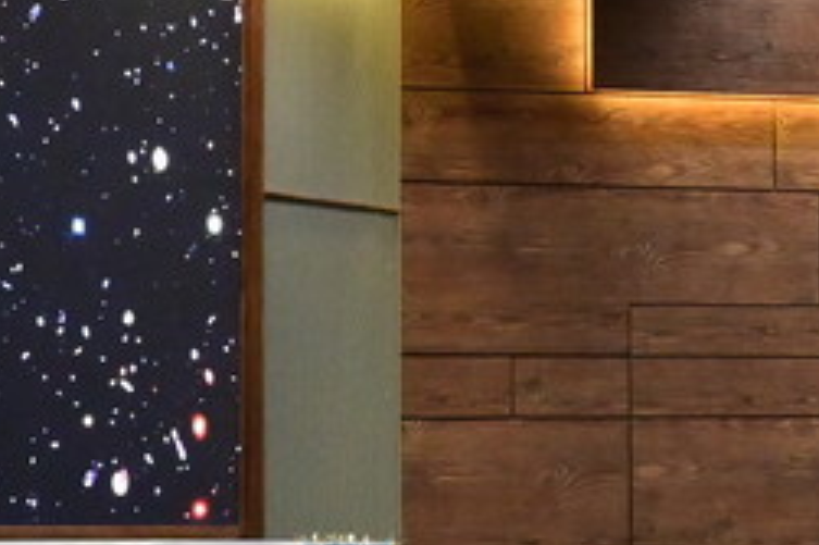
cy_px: 312
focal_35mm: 161
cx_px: 1390
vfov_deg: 8.5
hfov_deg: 12.0
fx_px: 3650
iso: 3200
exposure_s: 1/50
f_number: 8
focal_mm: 21
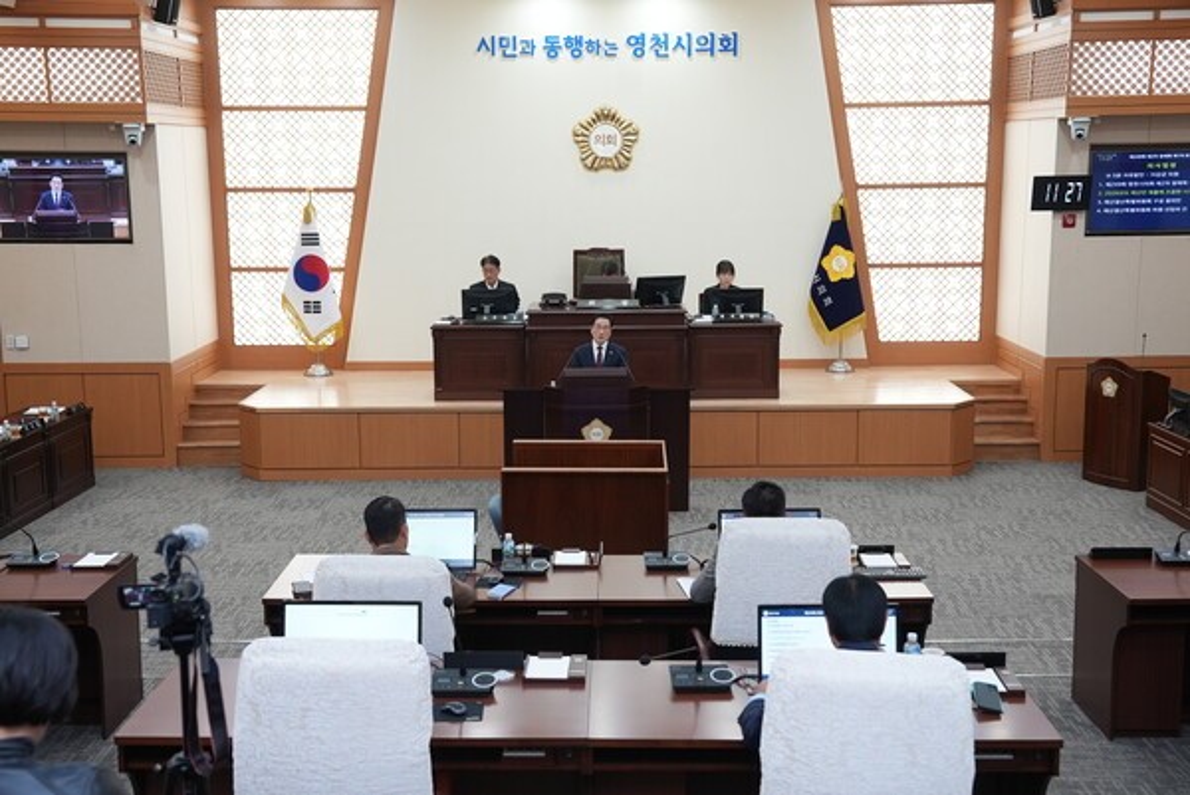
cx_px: 595
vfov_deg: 30.6
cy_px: 398
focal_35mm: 44
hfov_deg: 44.5
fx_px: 1455
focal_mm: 44
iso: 2500
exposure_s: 1/200
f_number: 4.5
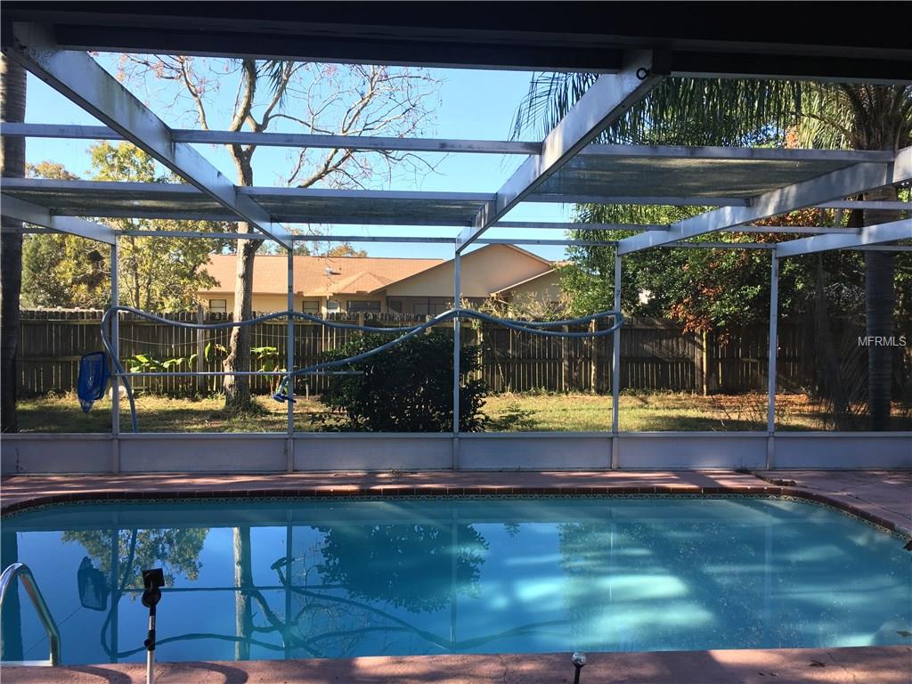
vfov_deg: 48.2
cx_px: 456
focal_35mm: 29
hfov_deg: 61.7
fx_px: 764
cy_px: 342
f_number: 2.2
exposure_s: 1/225
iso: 25
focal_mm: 4.15
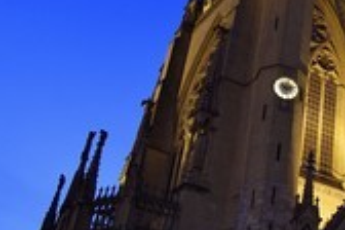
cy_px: 78
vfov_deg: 22.5
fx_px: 575
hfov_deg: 28.9
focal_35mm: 60
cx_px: 415
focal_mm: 24
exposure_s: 1/13
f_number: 6.3
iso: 800
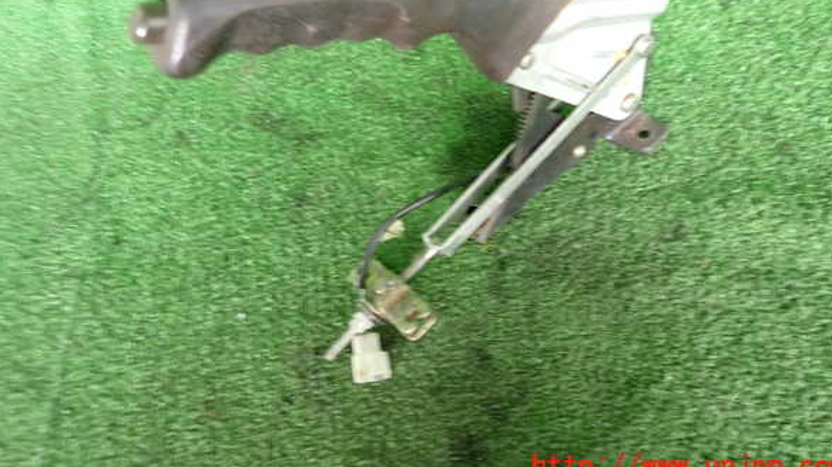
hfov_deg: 67.9
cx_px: 426
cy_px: 165
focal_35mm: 28
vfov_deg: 41.0
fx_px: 617
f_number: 2
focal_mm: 4.5
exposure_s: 1/30
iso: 400
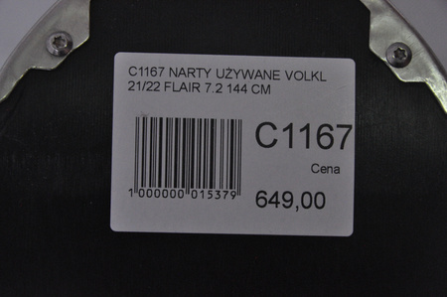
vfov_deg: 8.7
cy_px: 148
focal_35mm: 158
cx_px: 224
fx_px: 1953
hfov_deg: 13.1
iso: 3200
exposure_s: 1/125
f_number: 9.5
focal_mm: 105
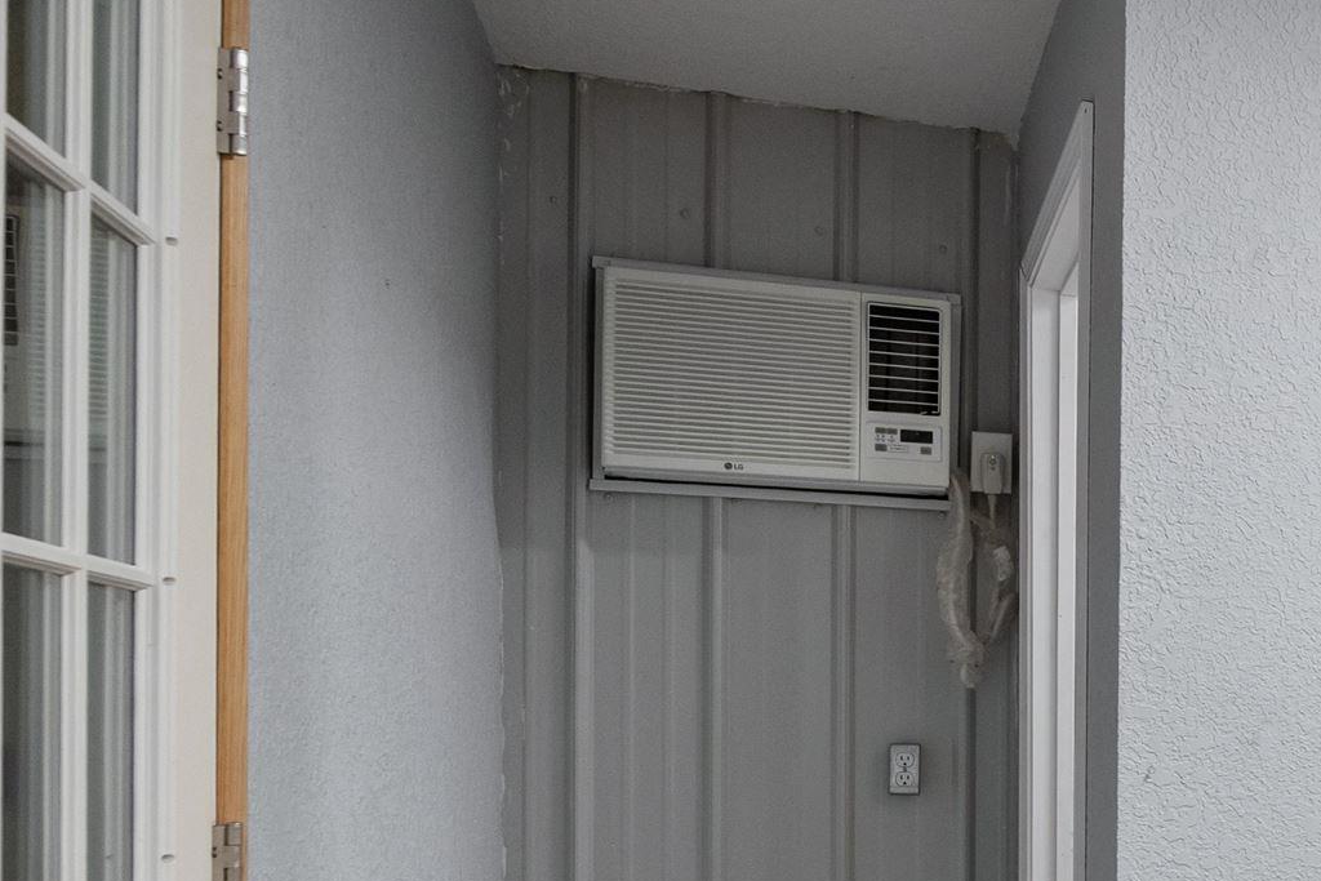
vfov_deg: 27.0
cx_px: 1794
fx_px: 1761
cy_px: 817
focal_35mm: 48
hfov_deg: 30.5
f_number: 5.6
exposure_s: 1/80
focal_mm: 16
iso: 1250
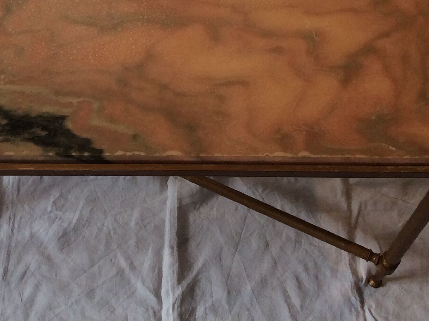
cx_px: 94
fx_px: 817
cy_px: 31
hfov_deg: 28.9
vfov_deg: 21.7
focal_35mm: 66
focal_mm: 3.3
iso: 50
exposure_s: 1/100
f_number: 2.4
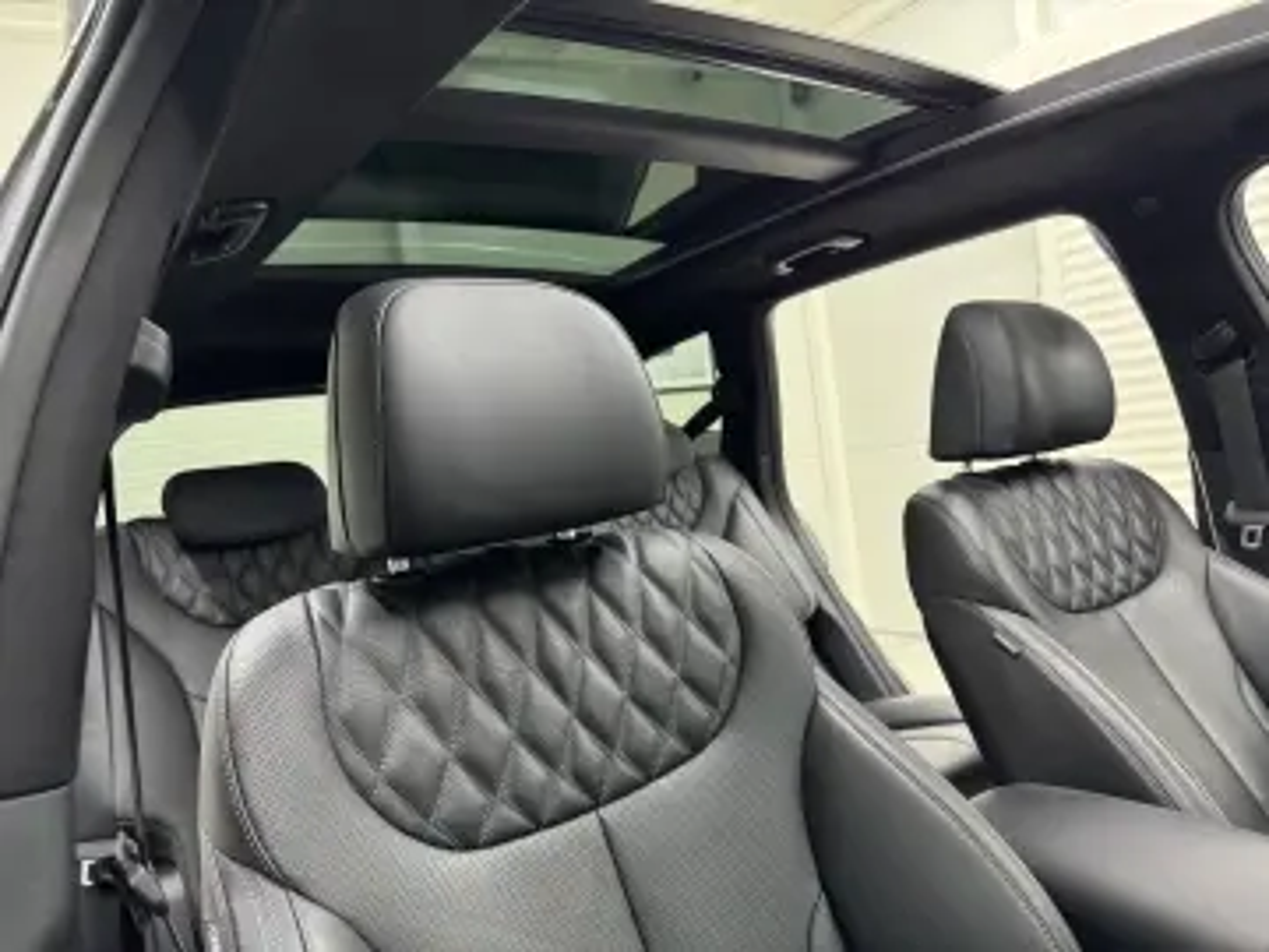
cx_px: 634
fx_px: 880
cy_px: 476
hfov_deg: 71.6
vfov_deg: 56.8
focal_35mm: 24
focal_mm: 6.76
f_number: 1.78
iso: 800
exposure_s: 1/50
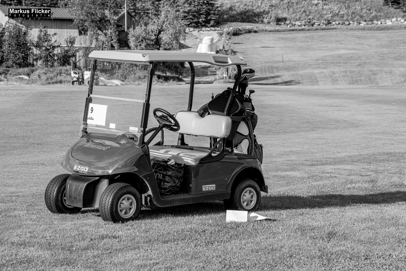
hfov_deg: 18.2
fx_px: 1269
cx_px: 203
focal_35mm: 112
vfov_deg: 12.2
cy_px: 136
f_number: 8
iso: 100
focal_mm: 75
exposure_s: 1/160
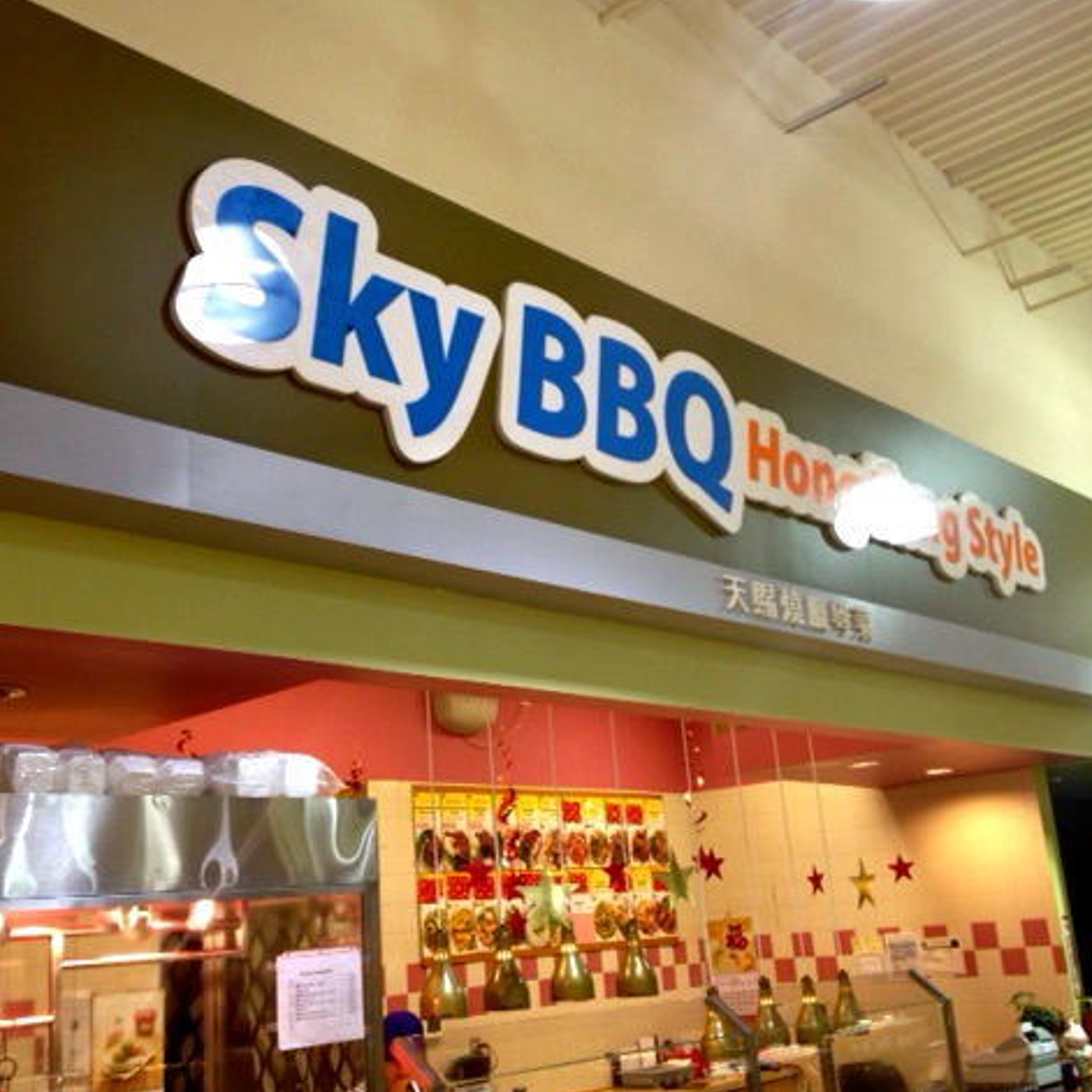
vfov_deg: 40.0
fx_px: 1499
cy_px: 543
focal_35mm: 42
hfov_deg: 40.0
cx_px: 482
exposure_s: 1/20
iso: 64
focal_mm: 4.28
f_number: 2.4
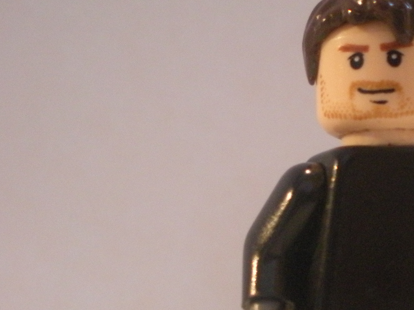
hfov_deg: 24.5
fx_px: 945
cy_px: 273
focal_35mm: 79
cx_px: 302
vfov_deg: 18.4
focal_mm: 6.3
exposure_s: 1/16.4
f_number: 3.1
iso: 400
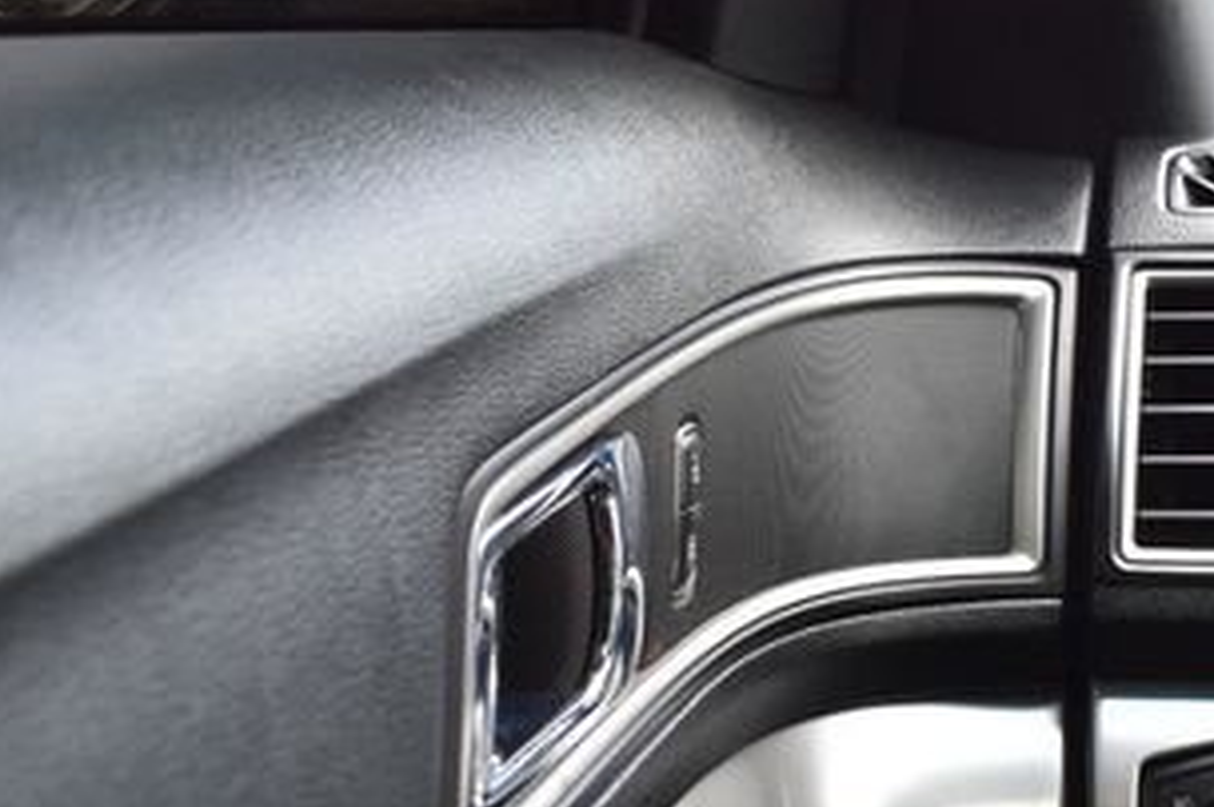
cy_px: 803
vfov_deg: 16.9
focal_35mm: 79
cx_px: 998
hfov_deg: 25.2
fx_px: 2663
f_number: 8
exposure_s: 1/50
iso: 400
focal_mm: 25
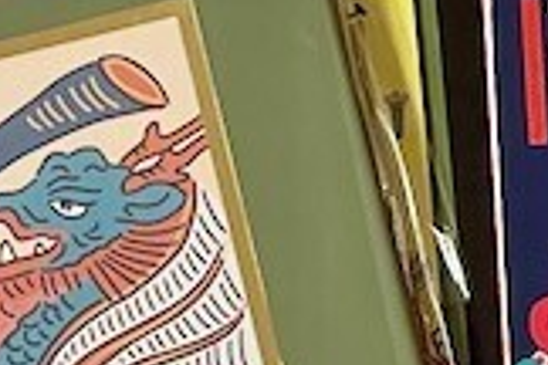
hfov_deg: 6.0
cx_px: 717
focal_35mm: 341
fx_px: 5190
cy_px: 186
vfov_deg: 4.0
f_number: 2
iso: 160
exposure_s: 1/50
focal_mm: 6
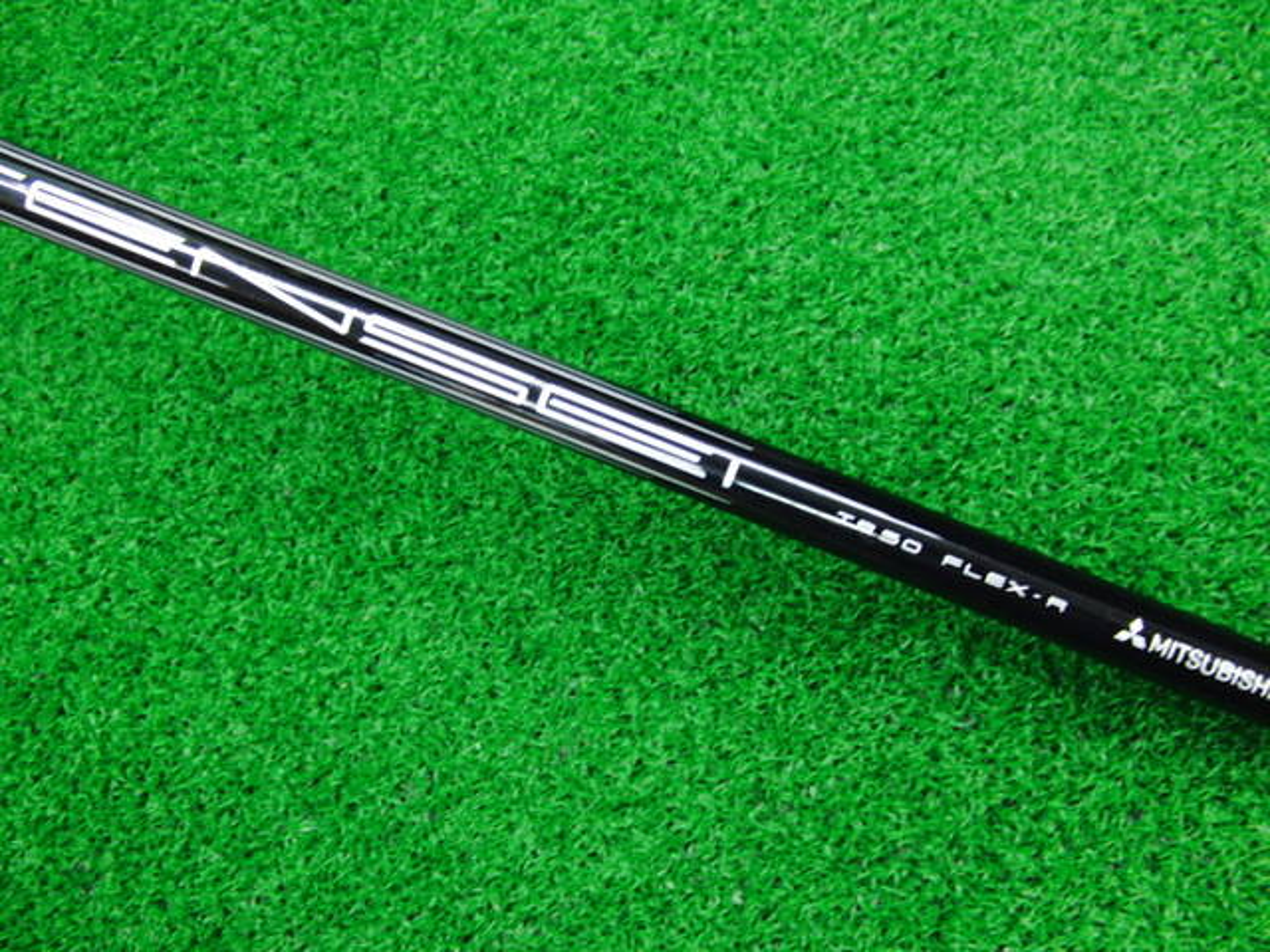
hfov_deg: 50.1
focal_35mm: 37
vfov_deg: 38.7
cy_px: 476
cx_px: 635
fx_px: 1357
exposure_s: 1/25
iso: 400
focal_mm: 6.42
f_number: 3.6
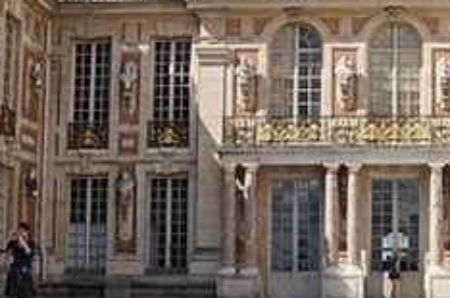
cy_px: 180
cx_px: 402
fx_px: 923
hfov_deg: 26.5
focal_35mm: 74
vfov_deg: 18.3
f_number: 6.3
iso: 200
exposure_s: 1/640
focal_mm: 18
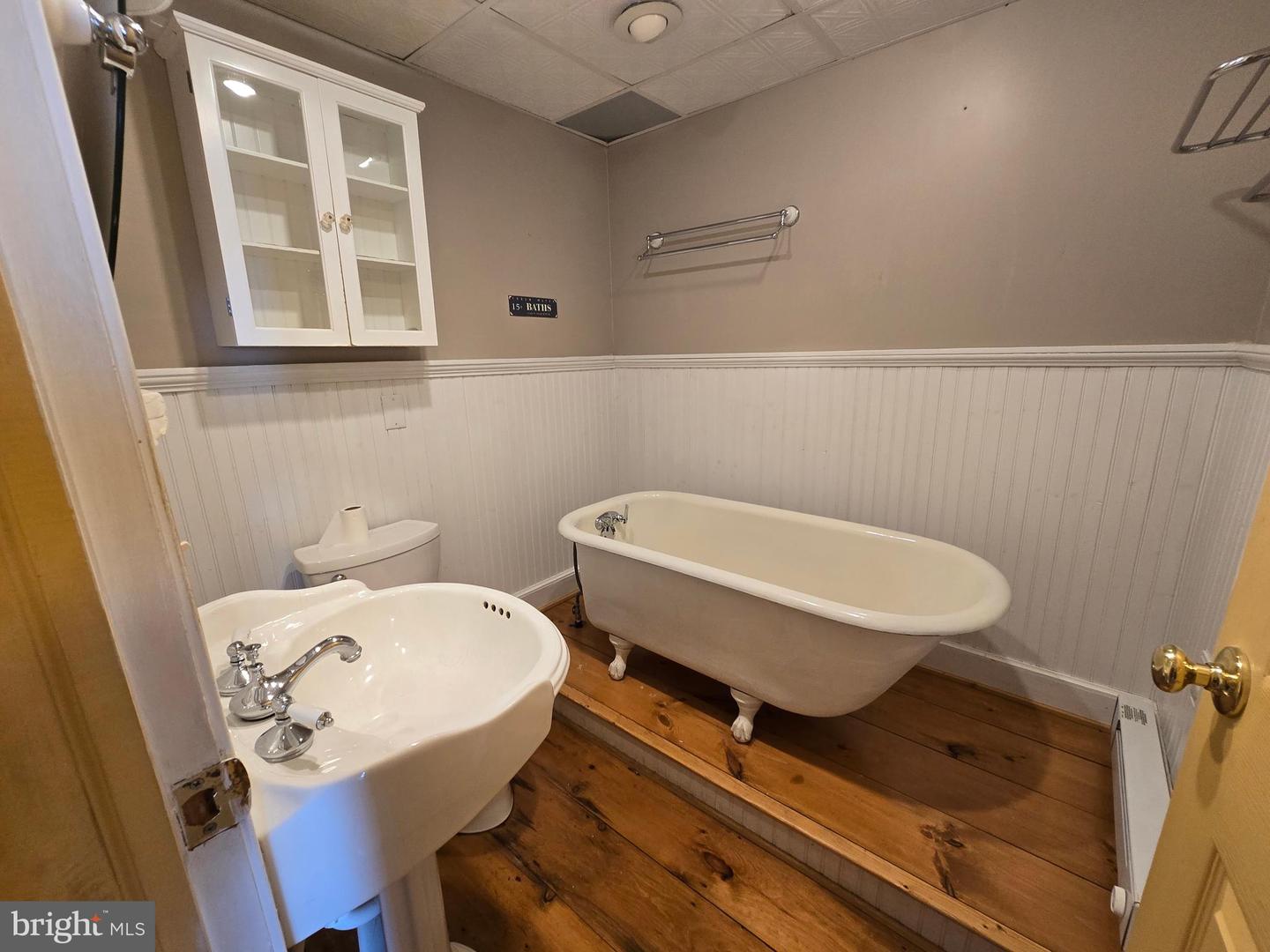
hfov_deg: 106.2
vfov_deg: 89.9
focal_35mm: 13
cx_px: 635
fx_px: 477
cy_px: 476
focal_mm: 2.2
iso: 200
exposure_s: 1/60
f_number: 2.2
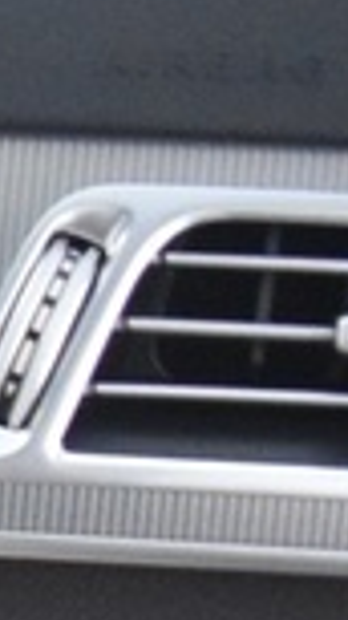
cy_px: 1410
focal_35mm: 299
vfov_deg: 6.9
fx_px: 4908
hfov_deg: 3.3
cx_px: -2213
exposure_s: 1/30
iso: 2500
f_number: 3.5
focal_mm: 18
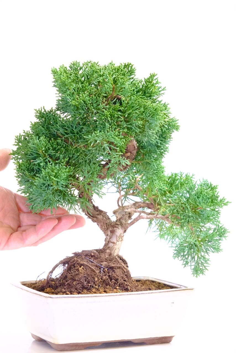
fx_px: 1179
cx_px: 118
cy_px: 176
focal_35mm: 120
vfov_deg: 17.1
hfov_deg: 11.4
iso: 2500
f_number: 9
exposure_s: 1/30
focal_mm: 80
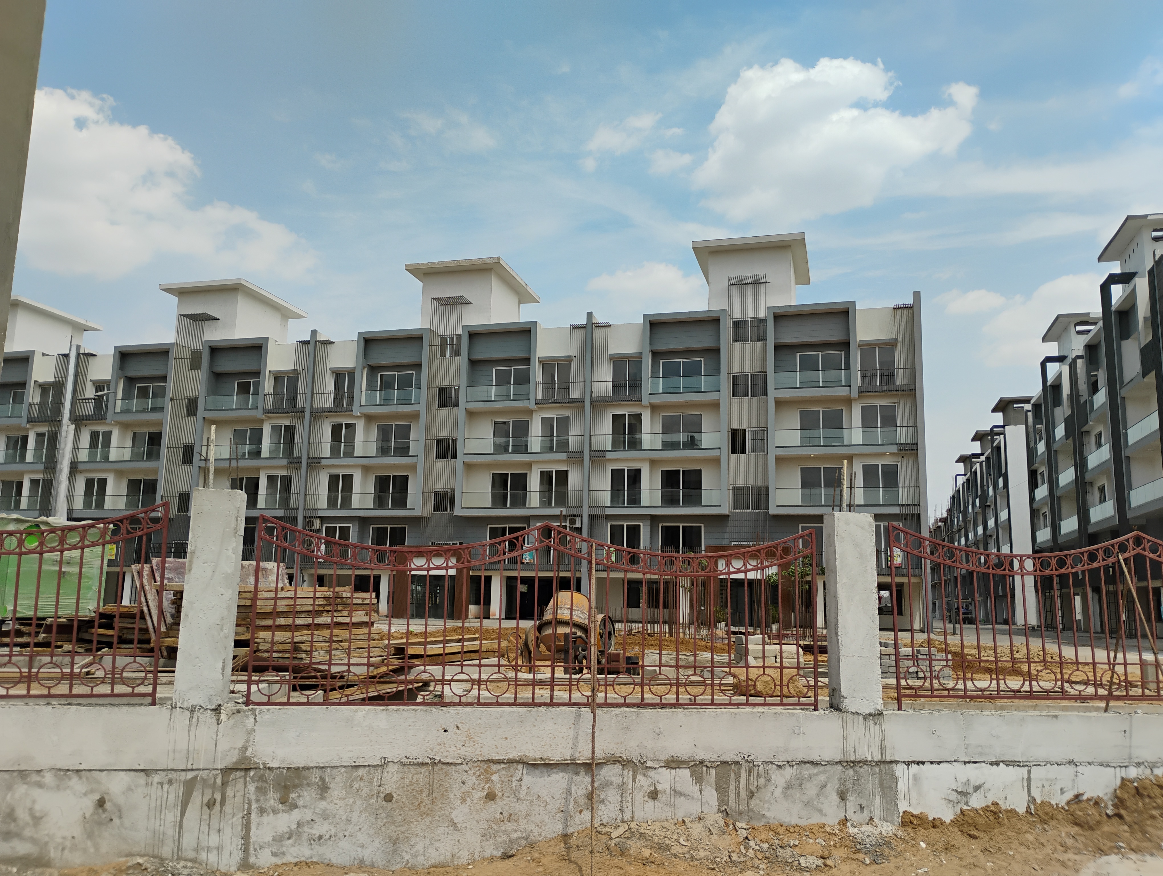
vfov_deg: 49.9
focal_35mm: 28
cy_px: 438
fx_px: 942
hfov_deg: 63.4
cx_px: 582
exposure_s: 1/1012
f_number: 1.8
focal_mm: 4.26
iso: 100
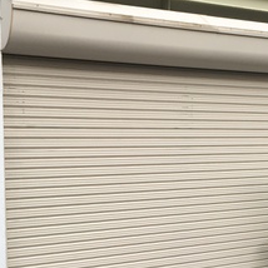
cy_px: 255
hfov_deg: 20.3
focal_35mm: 84
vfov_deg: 20.1
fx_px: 736
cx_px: 239
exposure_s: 1/121
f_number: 2.2
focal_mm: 4.15
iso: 25
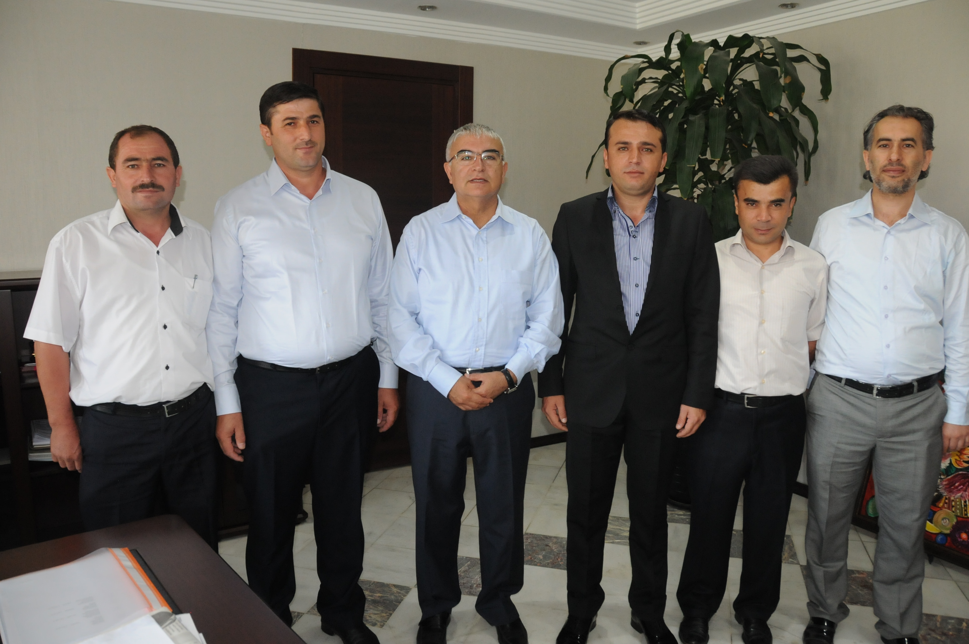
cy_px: 322
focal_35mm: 27
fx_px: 726
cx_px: 484
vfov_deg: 47.8
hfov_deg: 67.4
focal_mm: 18
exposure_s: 1/60
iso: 1250
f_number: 5.6
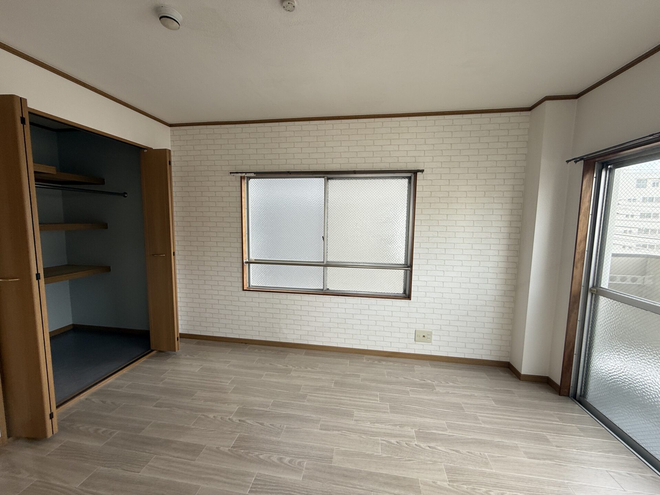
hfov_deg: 102.1
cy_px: 248
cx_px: 330
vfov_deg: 85.7
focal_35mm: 14
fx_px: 267
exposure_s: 1/99
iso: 50
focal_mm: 2.22
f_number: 2.2
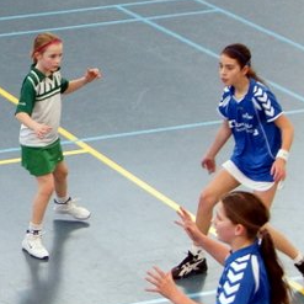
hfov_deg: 13.0
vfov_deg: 13.7
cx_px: -159
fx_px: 1262
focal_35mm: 127
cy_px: 167
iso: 1000
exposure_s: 1/200
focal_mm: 24
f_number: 2.8
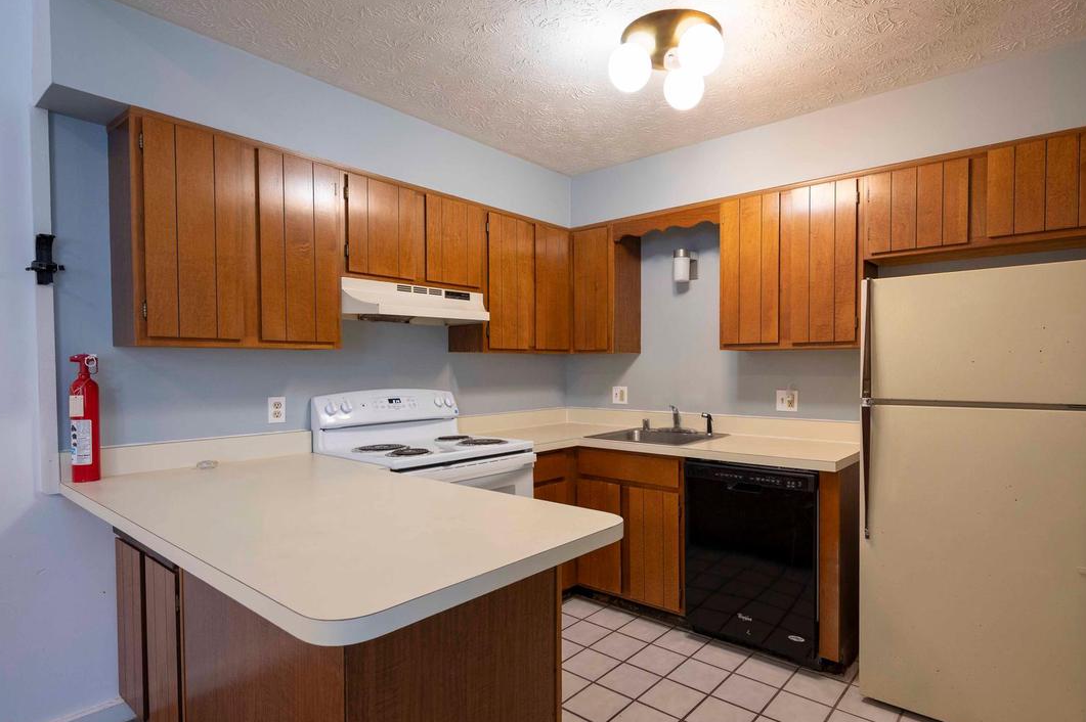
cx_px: 606
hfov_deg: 86.6
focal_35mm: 19
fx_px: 573
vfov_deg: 64.4
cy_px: 386
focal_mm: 14
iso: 1000
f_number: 5
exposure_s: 1/80
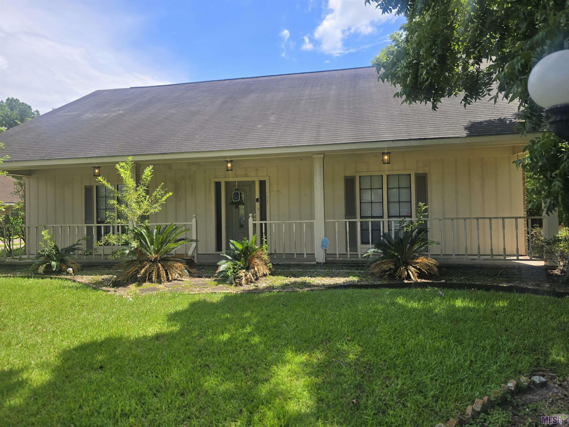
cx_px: 284
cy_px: 214
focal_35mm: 23
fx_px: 378
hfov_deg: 73.9
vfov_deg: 58.9
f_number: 1.7
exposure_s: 1/713
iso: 12
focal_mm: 6.3
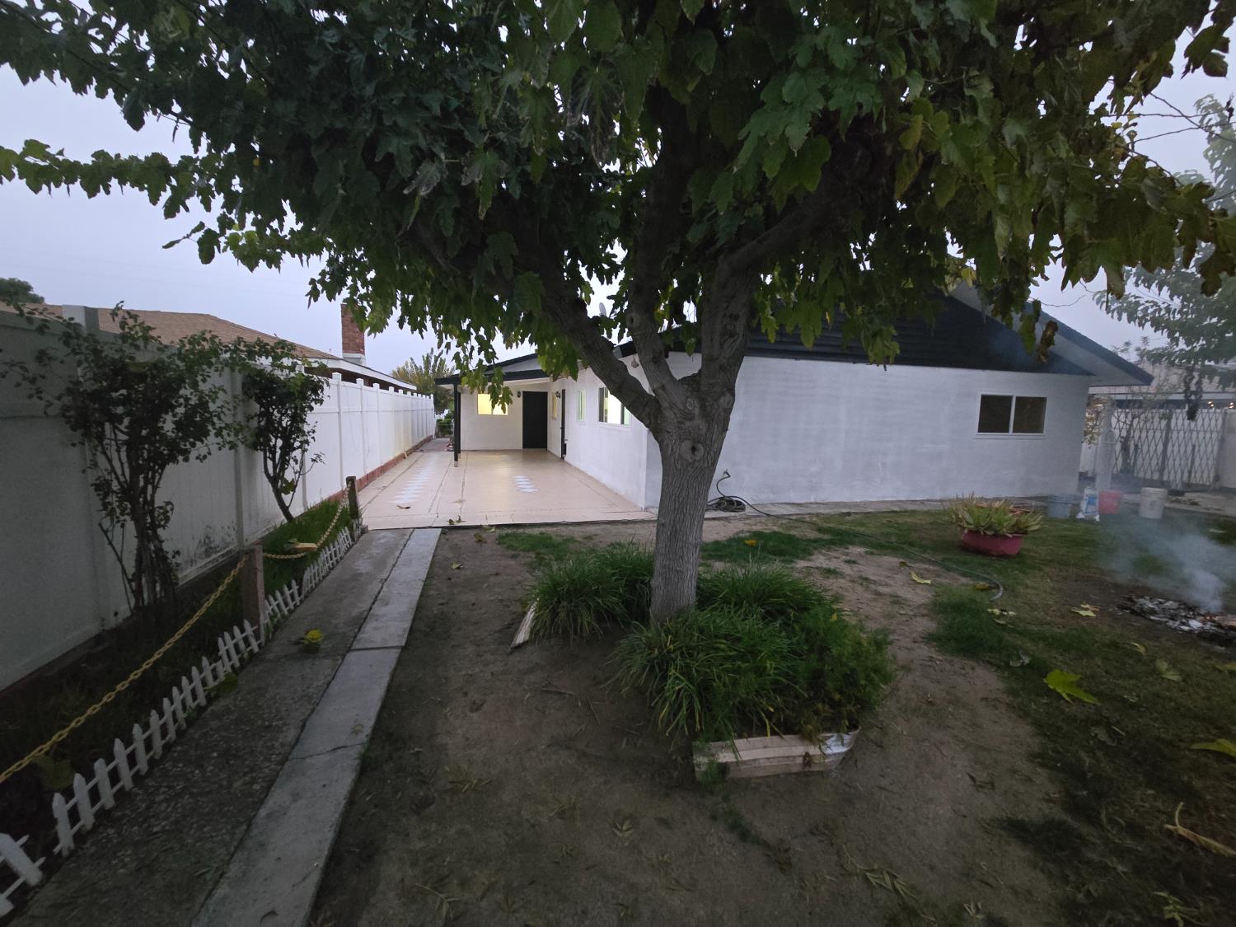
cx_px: 618
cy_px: 464
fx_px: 464
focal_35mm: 13
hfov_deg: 106.2
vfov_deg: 89.9
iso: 1250
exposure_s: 1/30
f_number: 2.2
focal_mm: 2.2
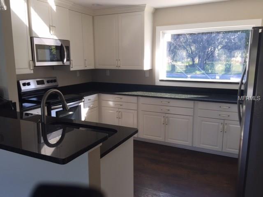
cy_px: 98
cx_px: 132
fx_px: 220
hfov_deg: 61.7
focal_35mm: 29
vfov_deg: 48.2
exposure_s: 1/120
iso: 40
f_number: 2.2
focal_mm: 4.15
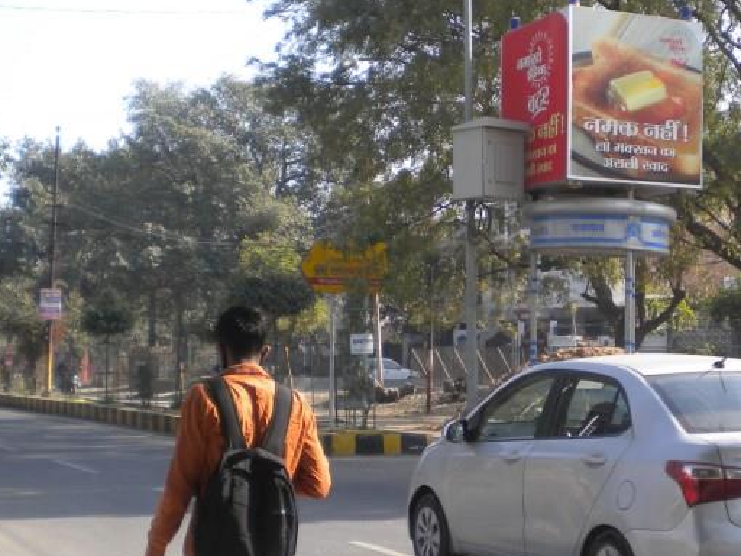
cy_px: 343
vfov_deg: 21.0
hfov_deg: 27.5
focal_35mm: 70
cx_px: 534
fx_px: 1498
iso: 80
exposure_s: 1/457
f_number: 3.1
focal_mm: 6.3
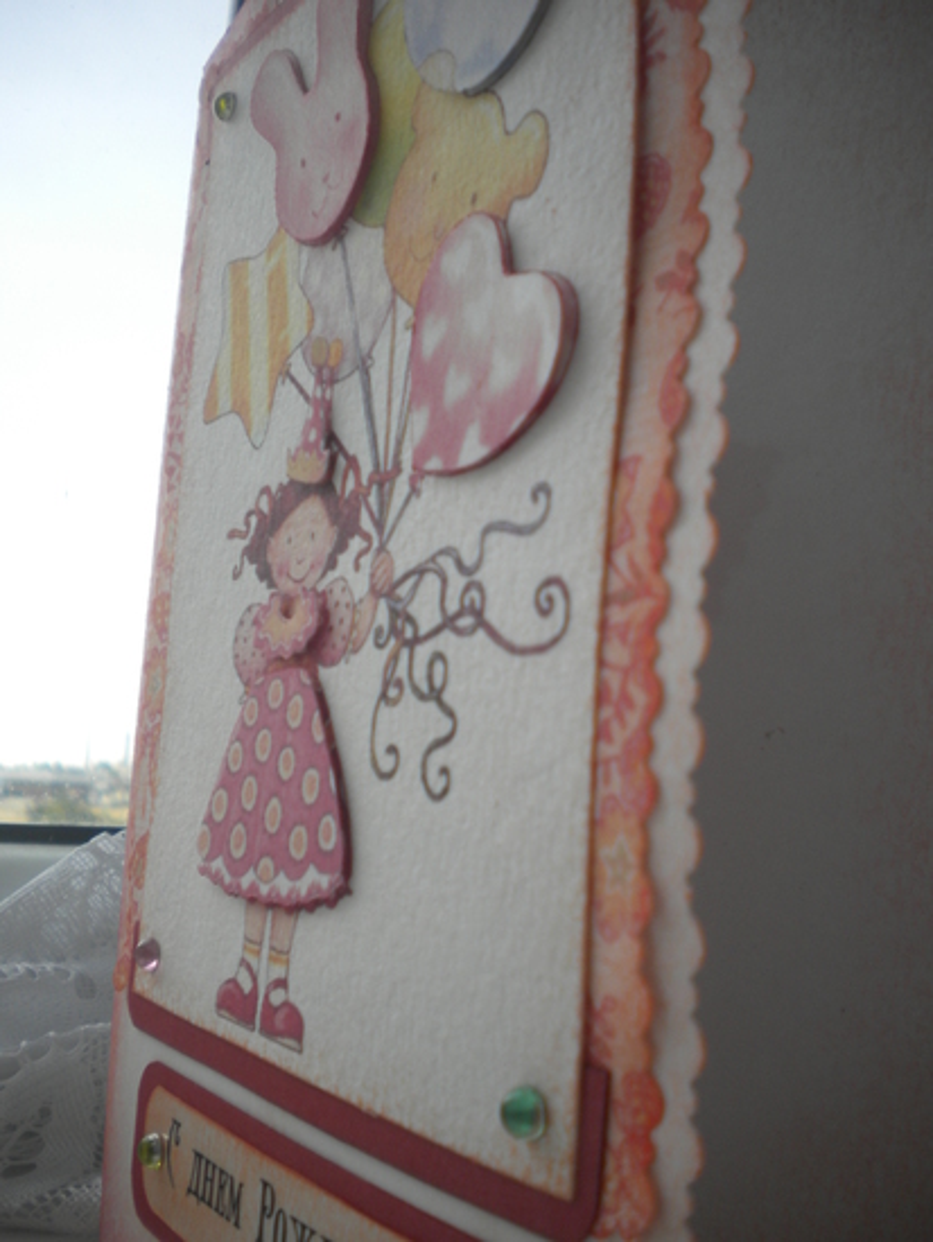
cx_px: 466
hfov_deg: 40.7
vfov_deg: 52.6
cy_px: 621
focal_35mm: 35
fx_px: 1257
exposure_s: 1/117
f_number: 3.1
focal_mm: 6.3
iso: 80
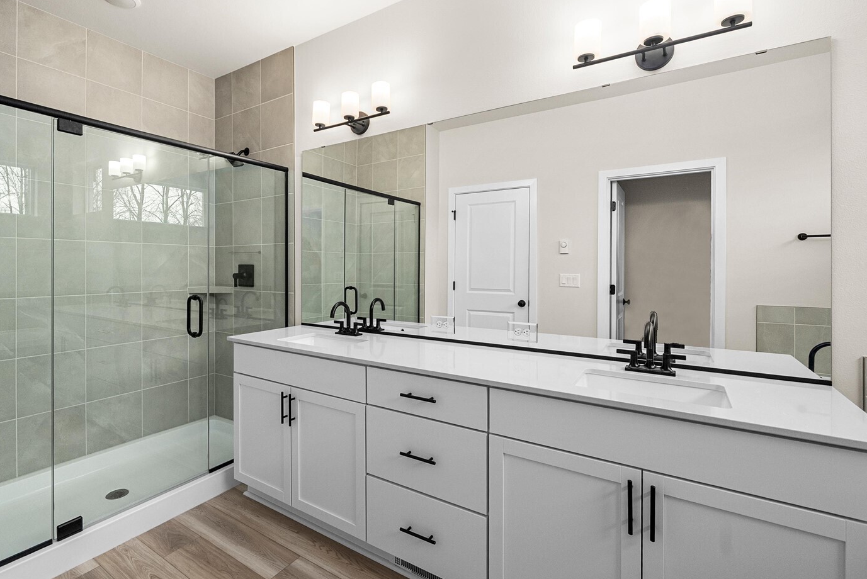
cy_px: 292
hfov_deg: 96.2
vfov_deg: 73.8
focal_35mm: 16
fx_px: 386
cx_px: 381
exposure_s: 1/30
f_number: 7.1
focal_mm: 13
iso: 800
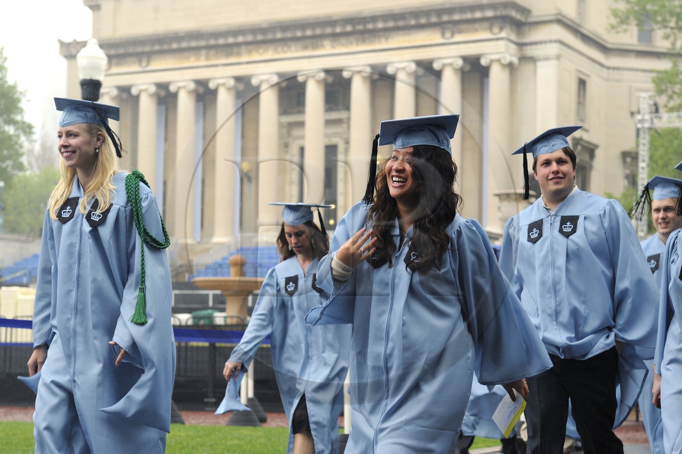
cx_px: 341
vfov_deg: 21.9
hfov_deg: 32.4
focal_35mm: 62
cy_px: 227
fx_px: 1174
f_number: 4
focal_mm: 62
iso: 800
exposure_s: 1/200
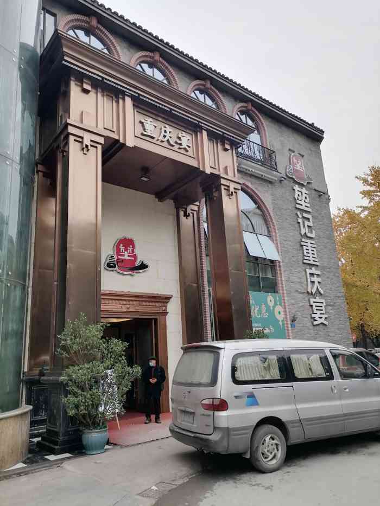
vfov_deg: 65.3
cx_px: 190
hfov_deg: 51.4
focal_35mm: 27
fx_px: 395
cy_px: 253
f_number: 1.8
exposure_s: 1/435
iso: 50
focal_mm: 5.4
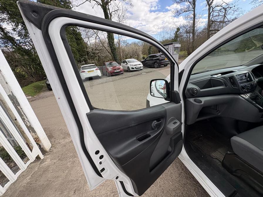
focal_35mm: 14
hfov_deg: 102.1
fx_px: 106
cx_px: 132
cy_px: 98
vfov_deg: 85.7
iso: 40
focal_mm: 2.22
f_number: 2.2
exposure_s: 1/294
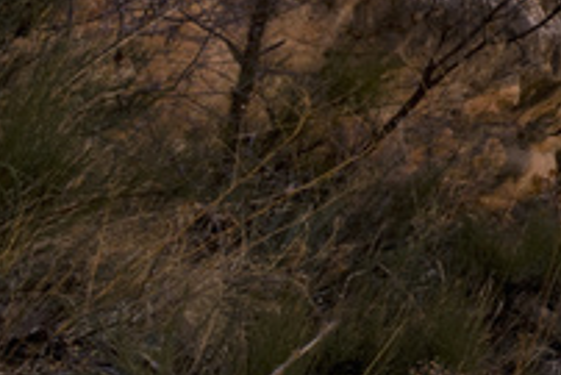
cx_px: 2119
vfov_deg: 10.8
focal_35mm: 120
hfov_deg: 8.8
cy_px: -272
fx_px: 1871
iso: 64
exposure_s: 1/60
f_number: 11
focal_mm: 15
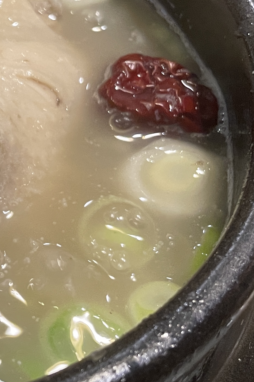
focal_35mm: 78
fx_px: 825
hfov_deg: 16.1
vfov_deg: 26.0
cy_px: 169
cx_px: -125
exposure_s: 1/60
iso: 160
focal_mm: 4.2
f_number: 1.6
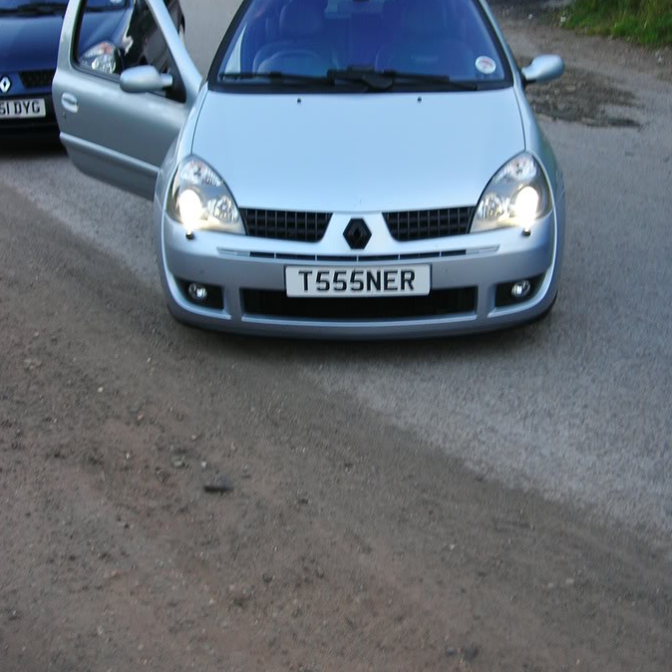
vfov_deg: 33.1
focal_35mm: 51
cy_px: 218
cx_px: 369
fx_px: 1120
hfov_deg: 33.4
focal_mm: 7.8
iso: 64
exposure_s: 1/40.1
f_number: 2.8
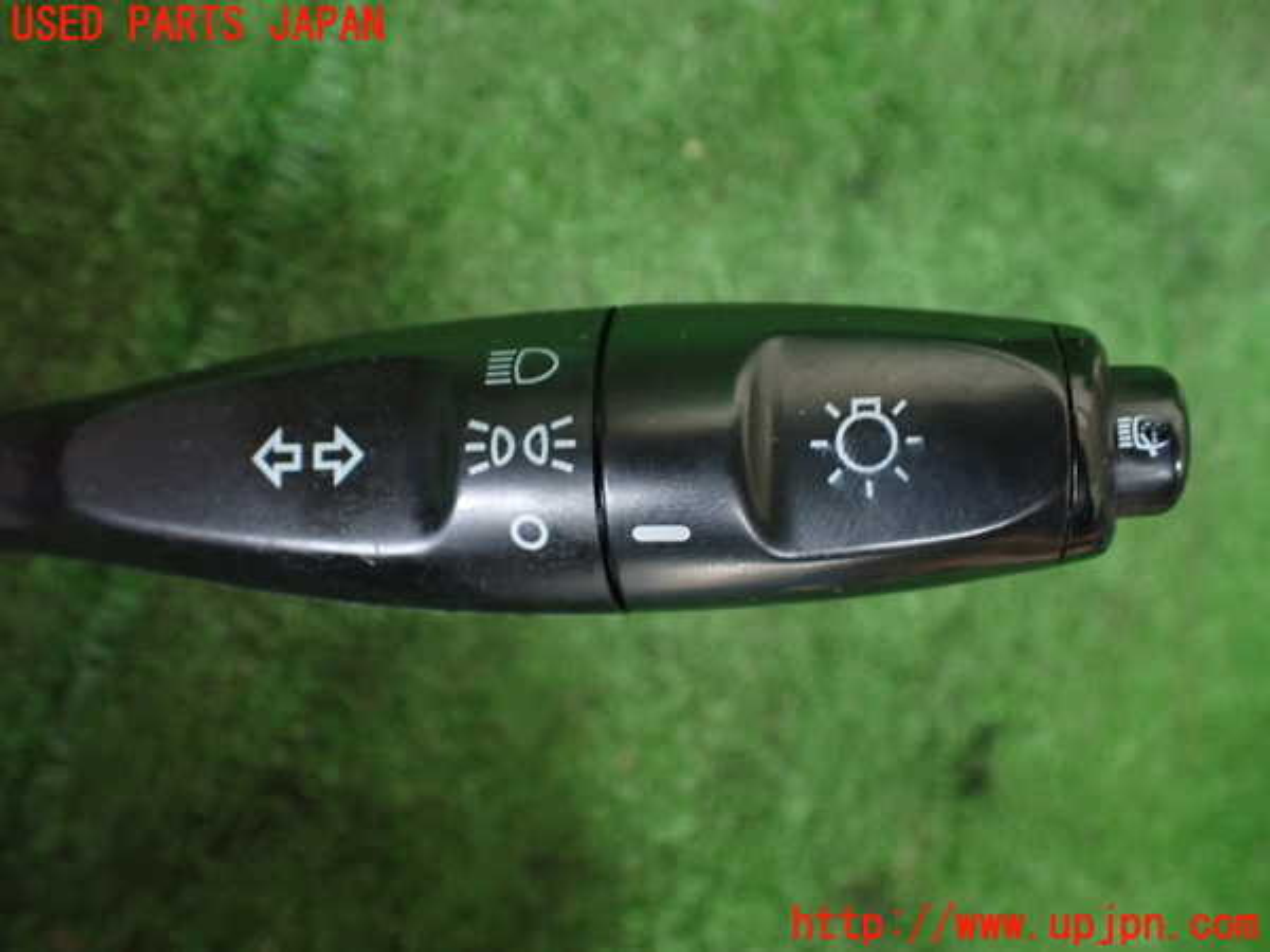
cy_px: 476
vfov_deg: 46.8
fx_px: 1101
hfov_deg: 60.0
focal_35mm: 30
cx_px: 635
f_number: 2.3
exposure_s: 1/30
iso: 1000
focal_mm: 5.4
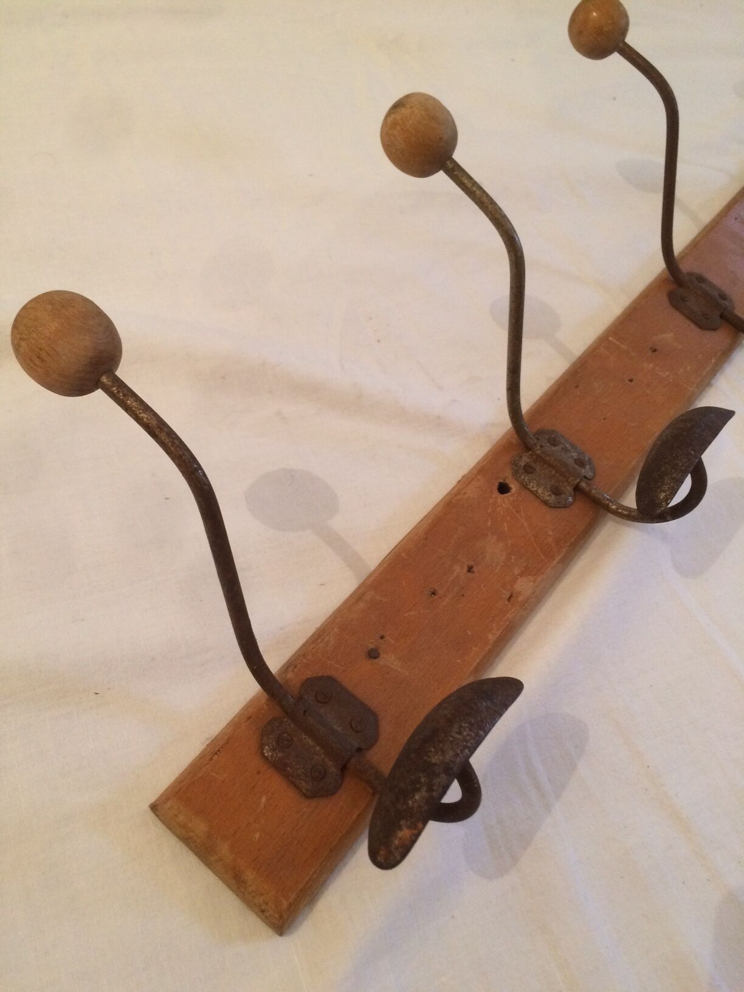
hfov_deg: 48.2
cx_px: 372
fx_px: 831
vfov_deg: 61.7
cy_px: 496
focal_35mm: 29
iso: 250
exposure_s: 1/33
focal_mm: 4.15
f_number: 2.2
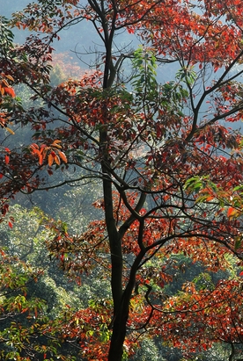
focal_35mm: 175
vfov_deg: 11.7
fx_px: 1763
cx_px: 222
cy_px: 182
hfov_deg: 7.9
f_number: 5
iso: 100
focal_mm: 60
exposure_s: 1/200
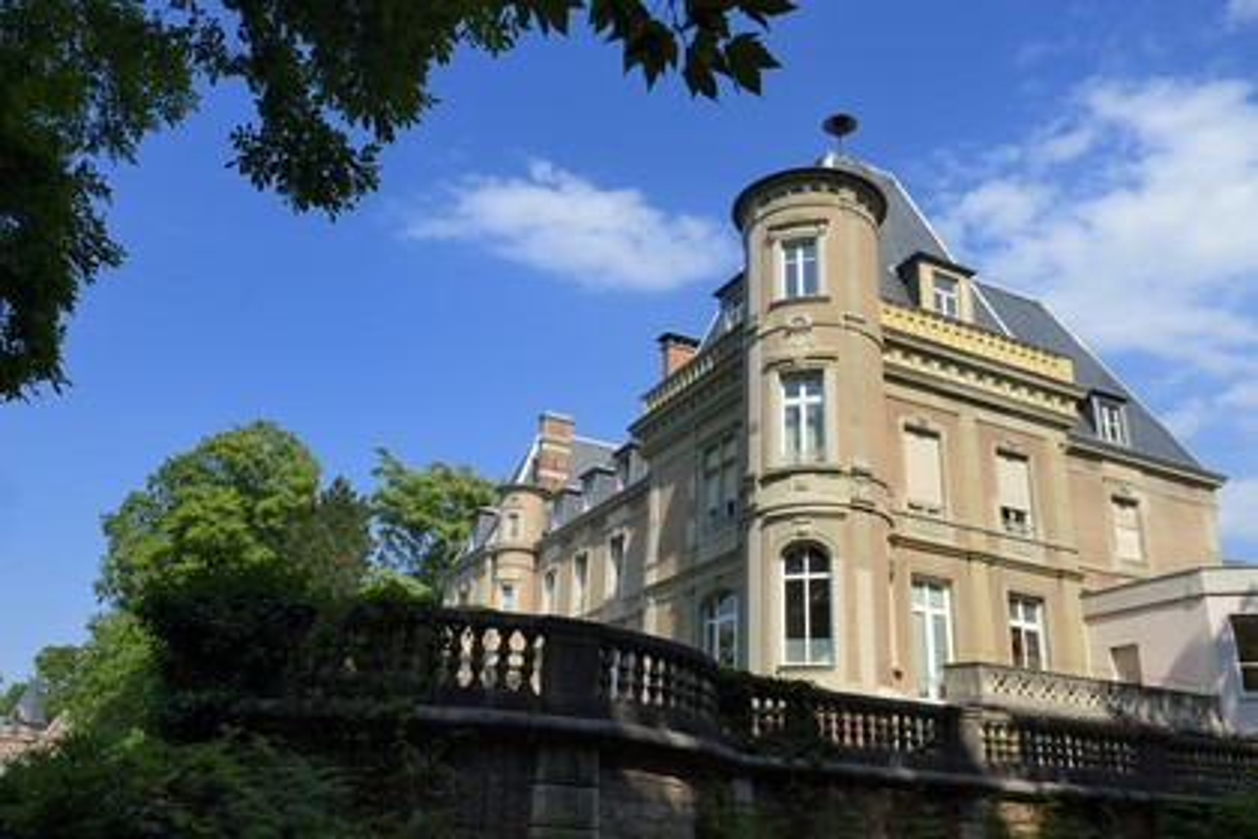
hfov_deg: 60.3
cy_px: 420
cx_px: 629
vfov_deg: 42.3
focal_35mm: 31
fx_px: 1083
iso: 200
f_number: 14
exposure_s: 1/160
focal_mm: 31
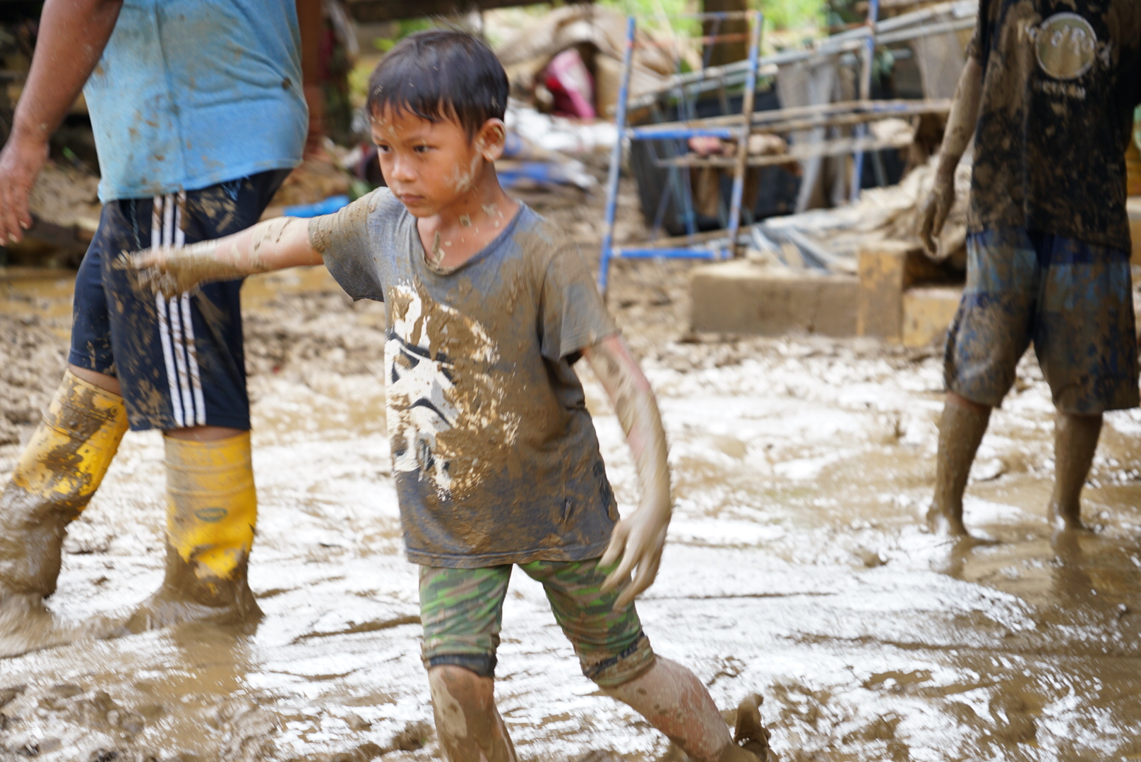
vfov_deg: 9.2
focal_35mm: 150
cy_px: 381
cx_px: 570
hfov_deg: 13.7
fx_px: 4757
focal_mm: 150
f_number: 6.3
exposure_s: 1/50
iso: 160
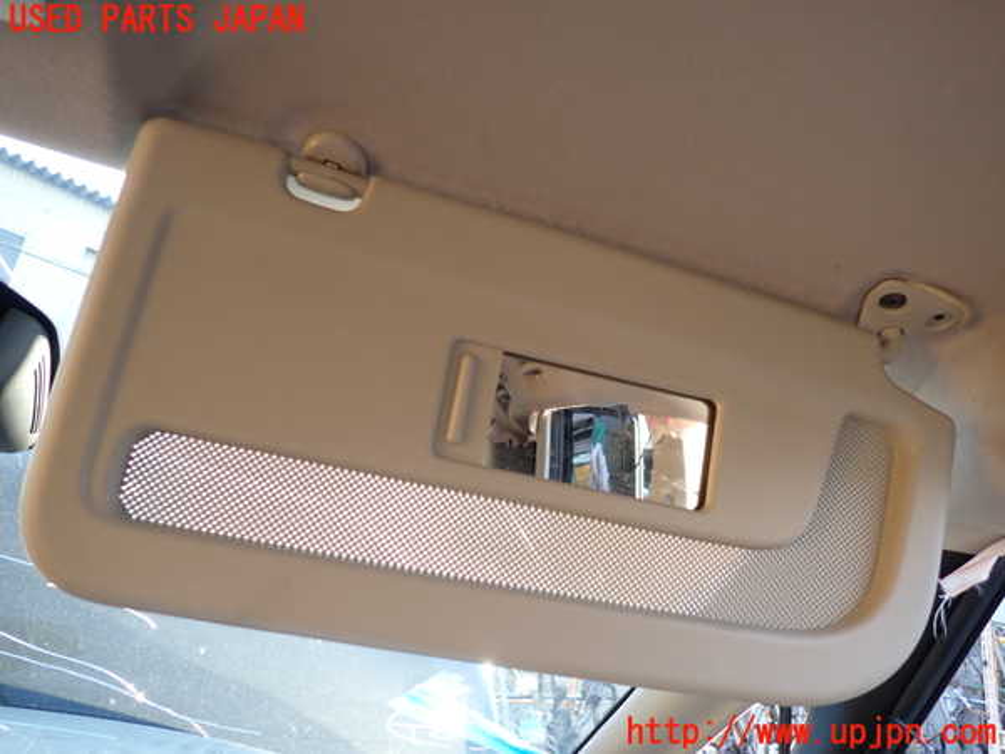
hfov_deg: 69.4
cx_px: 502
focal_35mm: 25
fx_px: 726
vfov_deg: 54.9
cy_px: 377
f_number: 2
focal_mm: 4.5
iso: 100
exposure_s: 1/100
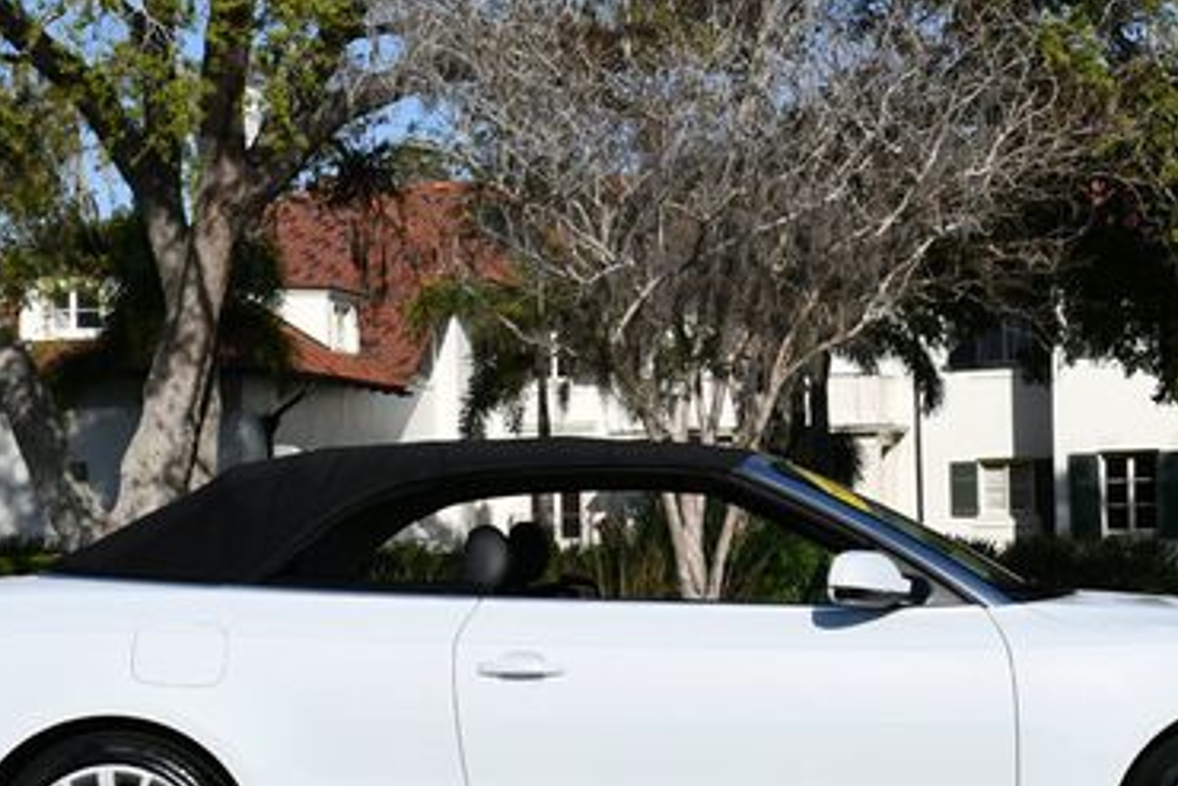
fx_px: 2946
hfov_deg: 22.6
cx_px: 675
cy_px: 449
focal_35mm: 90
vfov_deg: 15.2
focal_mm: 26
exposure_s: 1/320
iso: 100
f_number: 9
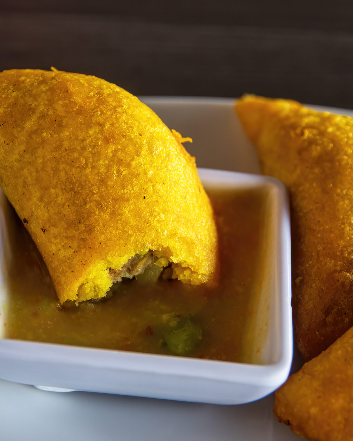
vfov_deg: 18.8
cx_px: 140
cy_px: 221
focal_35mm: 102
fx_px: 1332
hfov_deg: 15.1
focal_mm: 48
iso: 640
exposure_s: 1/60
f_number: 4.5
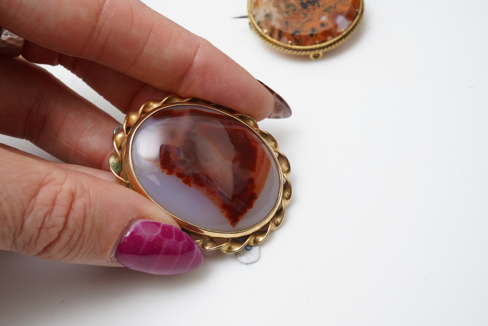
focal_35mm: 45
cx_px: 244
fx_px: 610
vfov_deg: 29.9
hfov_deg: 43.6
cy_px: 163
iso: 640
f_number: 20
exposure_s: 1/125
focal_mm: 30
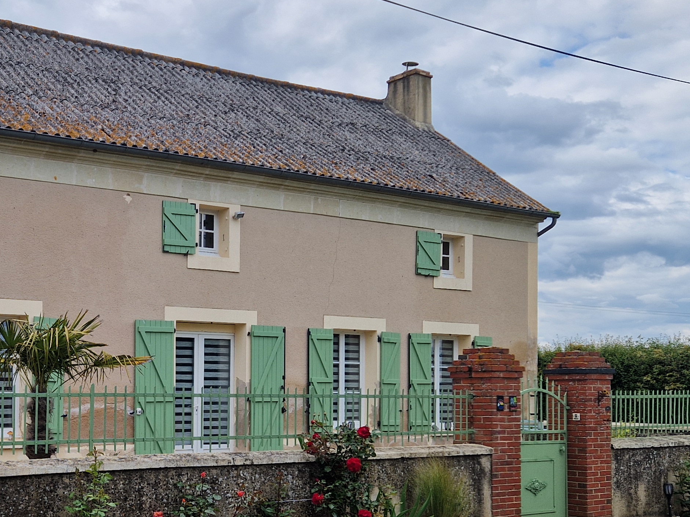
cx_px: 105
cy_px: 378
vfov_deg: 29.3
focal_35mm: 49
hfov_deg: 37.1
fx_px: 977
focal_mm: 5.4
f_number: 1.8
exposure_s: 1/1544
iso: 50
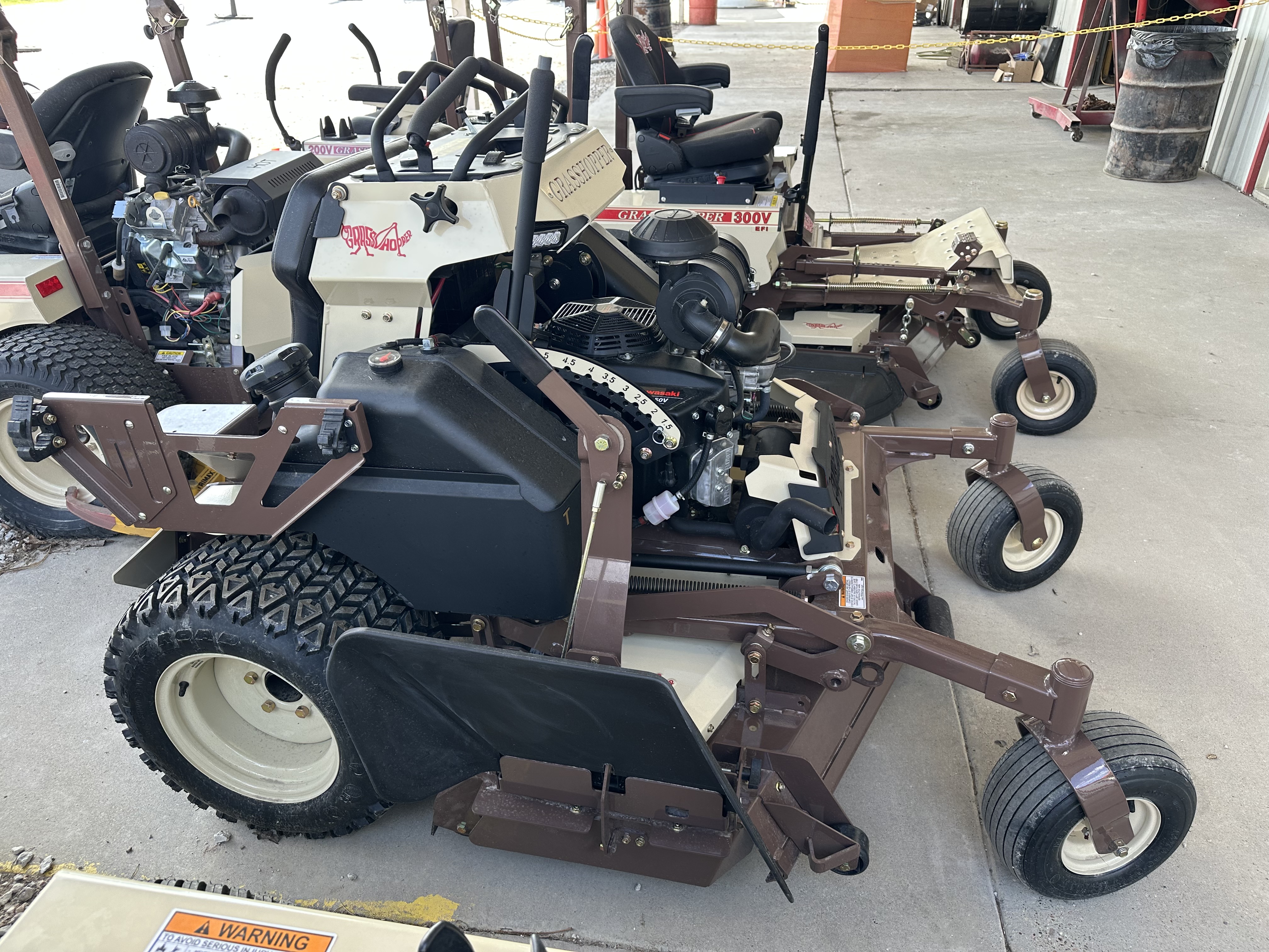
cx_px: 634
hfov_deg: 71.6
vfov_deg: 56.8
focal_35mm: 24
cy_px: 476
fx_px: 880
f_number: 1.78
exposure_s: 1/215
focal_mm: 6.86
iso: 64
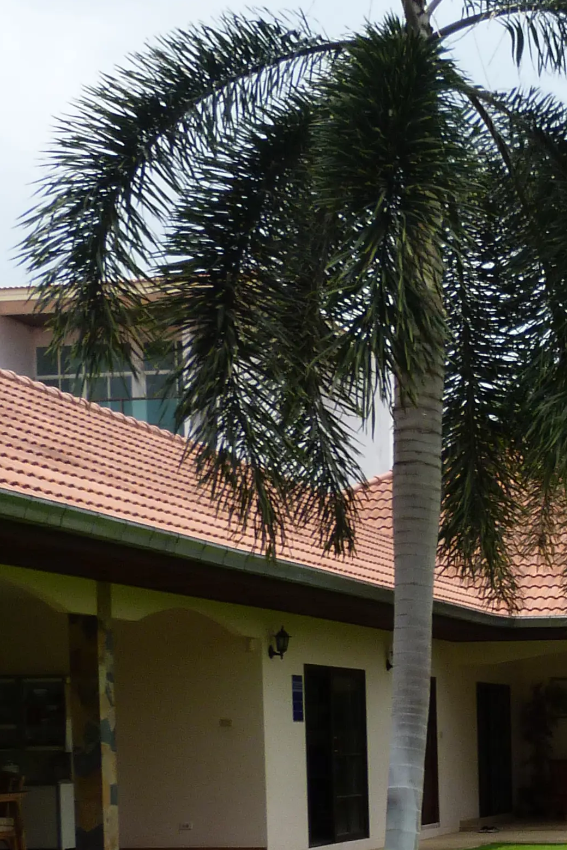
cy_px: 793
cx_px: 805
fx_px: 1701
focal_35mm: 72
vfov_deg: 26.9
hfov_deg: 17.4
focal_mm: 4.5
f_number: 5
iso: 80
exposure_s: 1/250
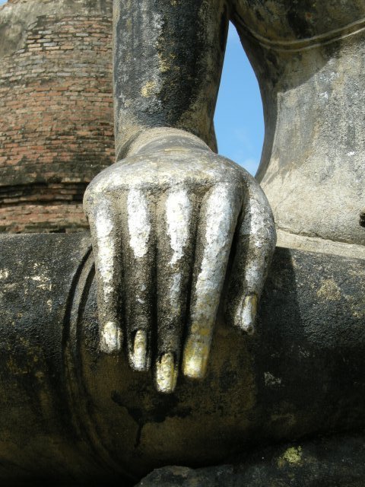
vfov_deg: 26.0
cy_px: 244
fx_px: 1054
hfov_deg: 19.6
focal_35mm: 75
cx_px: 182
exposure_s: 1/271
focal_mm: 15.7
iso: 64
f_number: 6.1
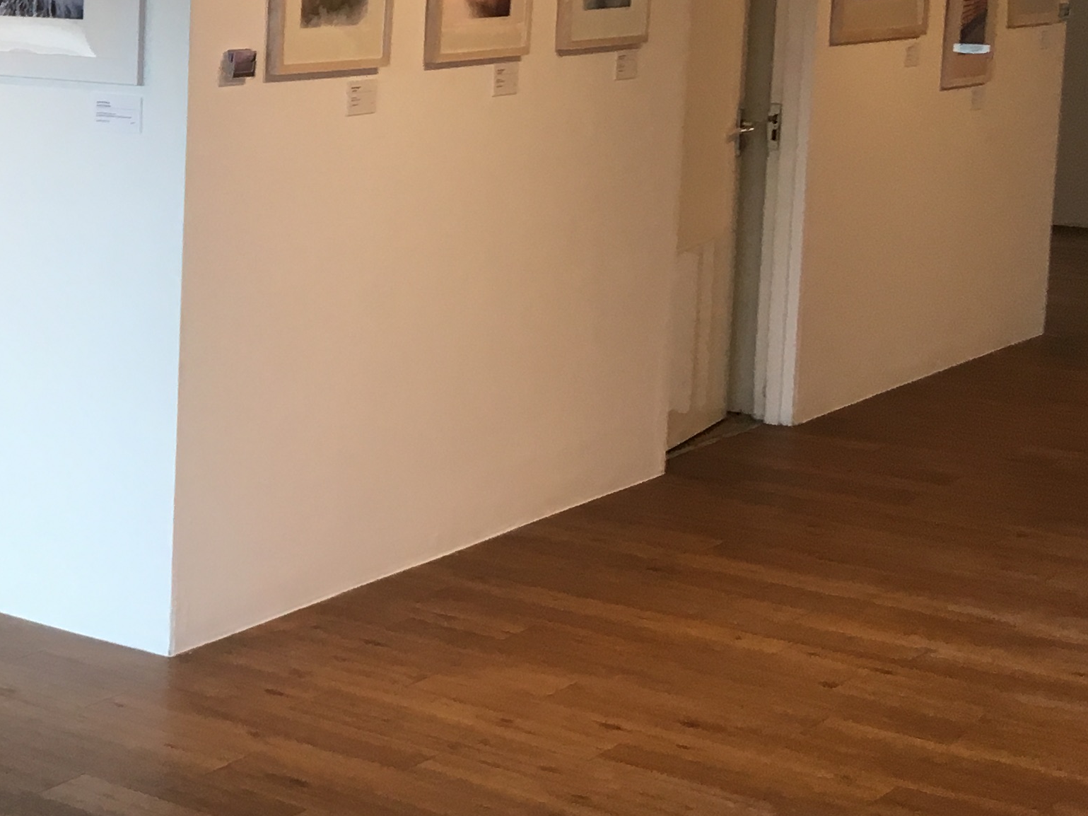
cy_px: 171
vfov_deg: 19.2
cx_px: -274
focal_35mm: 76
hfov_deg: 23.1
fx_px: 2389
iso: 25
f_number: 2.2
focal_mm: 4.15
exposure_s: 1/33
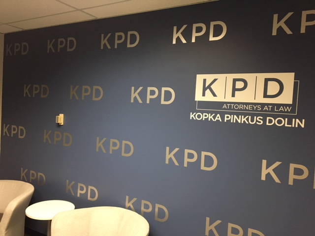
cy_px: 118
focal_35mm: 29
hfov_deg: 61.7
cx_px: 158
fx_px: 264
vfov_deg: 48.2
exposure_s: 1/30
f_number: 2.2
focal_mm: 4.15
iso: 125
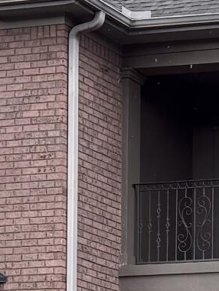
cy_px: 390
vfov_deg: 10.2
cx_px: 570
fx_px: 1593
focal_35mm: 189
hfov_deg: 7.3
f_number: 1.78
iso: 100
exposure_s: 1/1018
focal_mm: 6.76
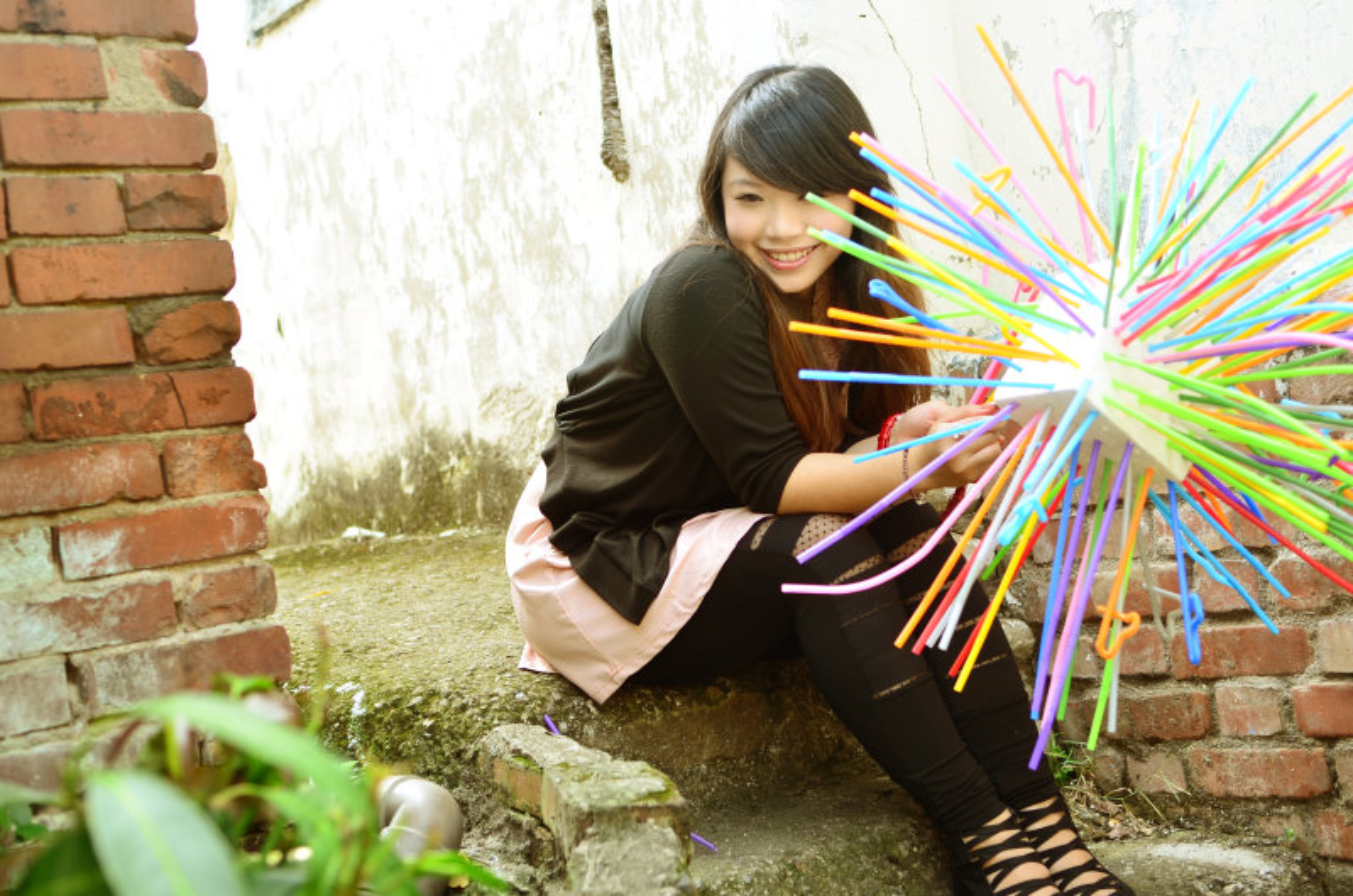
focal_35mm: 52
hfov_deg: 37.9
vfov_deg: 25.6
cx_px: 676
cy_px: 448
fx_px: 1969
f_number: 2.8
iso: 100
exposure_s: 1/125
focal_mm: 35
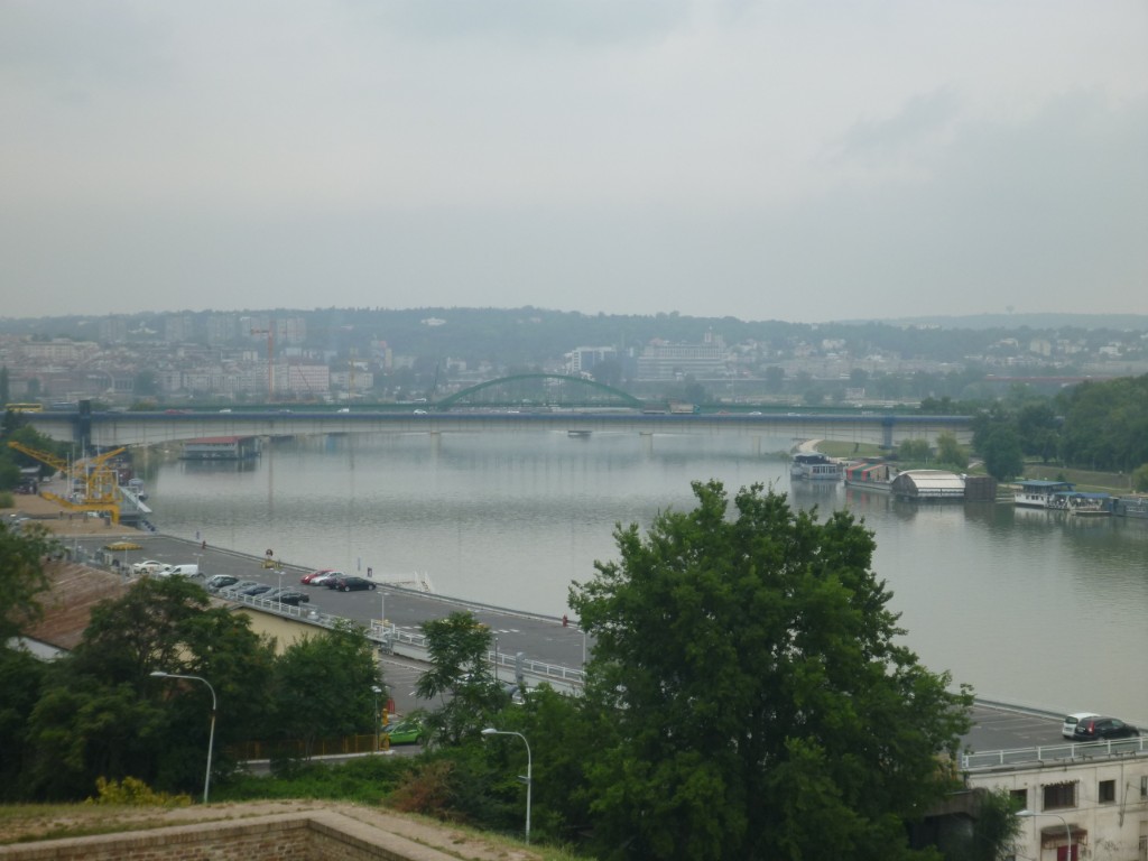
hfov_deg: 24.4
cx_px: 574
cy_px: 430
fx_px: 2653
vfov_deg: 18.4
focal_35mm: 80
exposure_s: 1/250
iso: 100
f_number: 5.6
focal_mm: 14.3
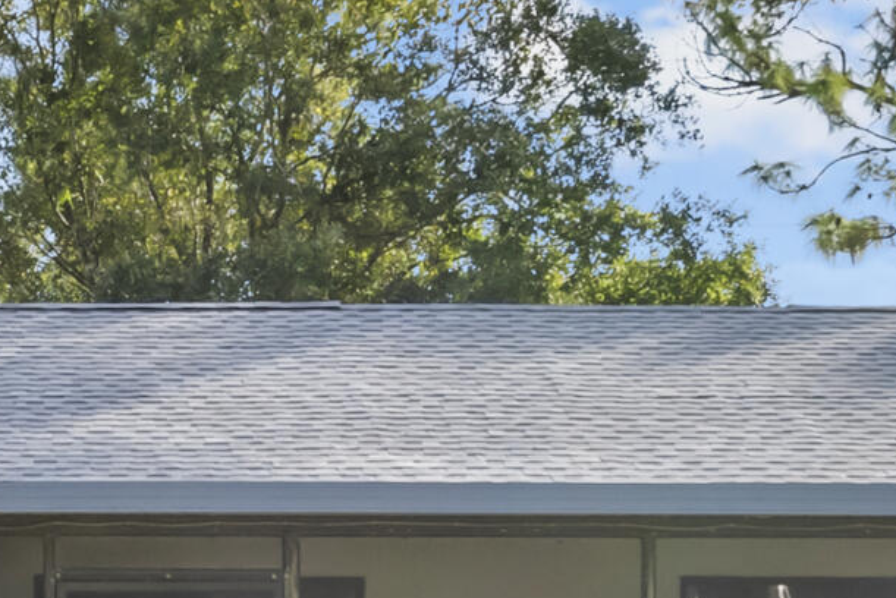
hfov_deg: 12.6
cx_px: 79
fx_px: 4034
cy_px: 751
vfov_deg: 8.4
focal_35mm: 162
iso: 1600
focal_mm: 33
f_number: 8
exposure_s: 1/160
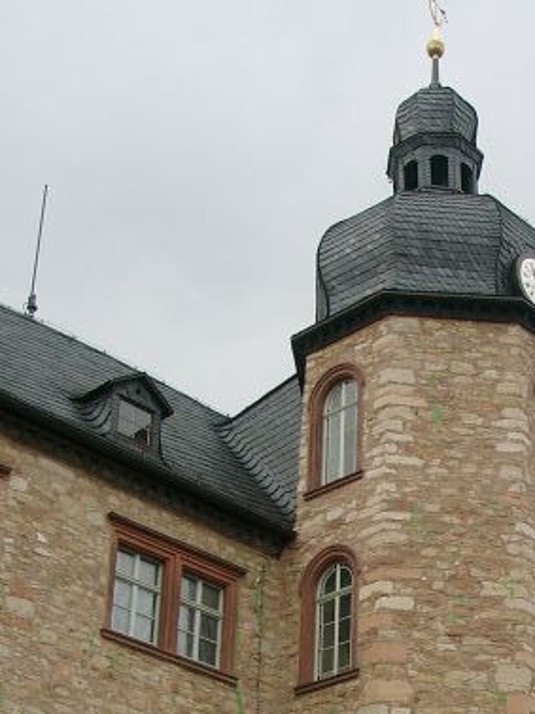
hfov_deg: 20.2
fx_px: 1485
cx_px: 440
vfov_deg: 25.7
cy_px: 712
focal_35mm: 72
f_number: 4
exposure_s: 1/236
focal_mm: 7.13
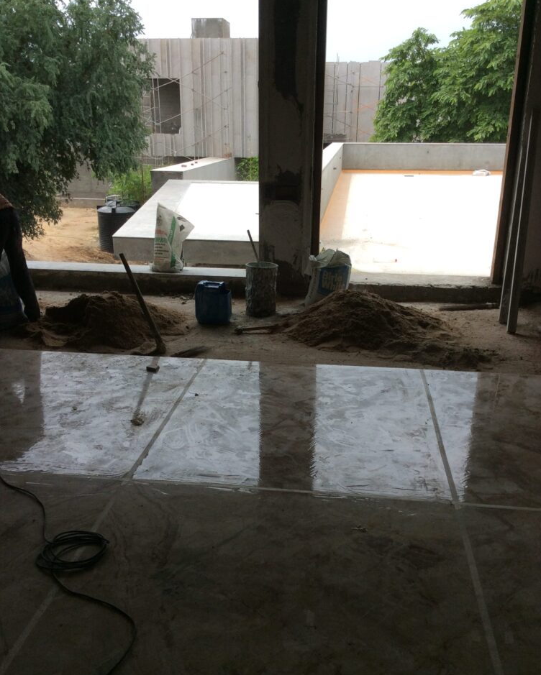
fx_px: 680
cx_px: 274
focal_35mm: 34
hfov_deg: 43.4
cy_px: 361
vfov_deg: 52.8
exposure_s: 1/763
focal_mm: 3.3
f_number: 2.4
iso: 32
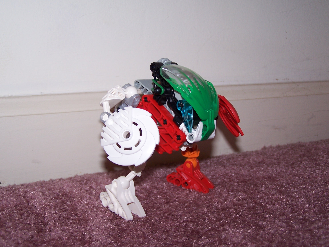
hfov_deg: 37.5
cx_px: 164
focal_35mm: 51
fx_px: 485
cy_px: 124
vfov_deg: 28.6
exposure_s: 1/60
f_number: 3
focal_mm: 8.5
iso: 80
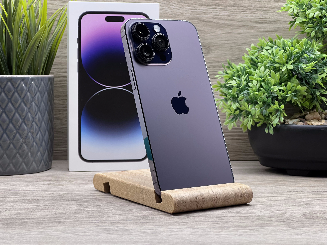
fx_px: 727
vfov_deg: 19.1
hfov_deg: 25.3
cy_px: 122
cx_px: 164
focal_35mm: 77
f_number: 2.8
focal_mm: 9
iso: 100
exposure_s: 1/100
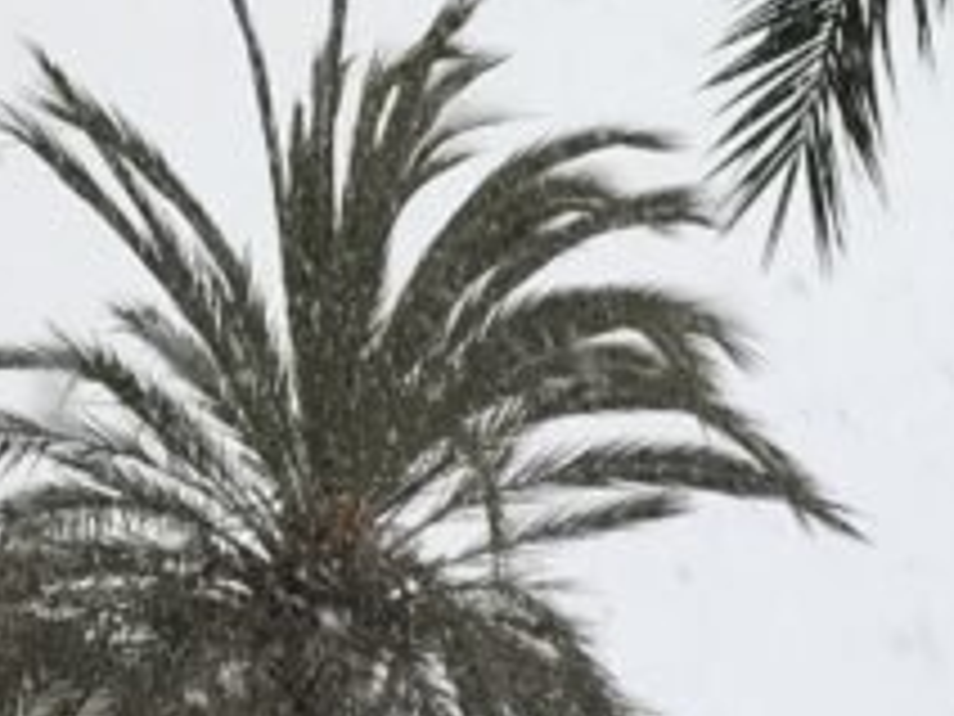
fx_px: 3721
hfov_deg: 12.9
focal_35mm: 135
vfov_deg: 10.2
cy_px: 1418
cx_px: 1850
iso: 20
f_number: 1.8
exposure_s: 1/493
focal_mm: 3.99
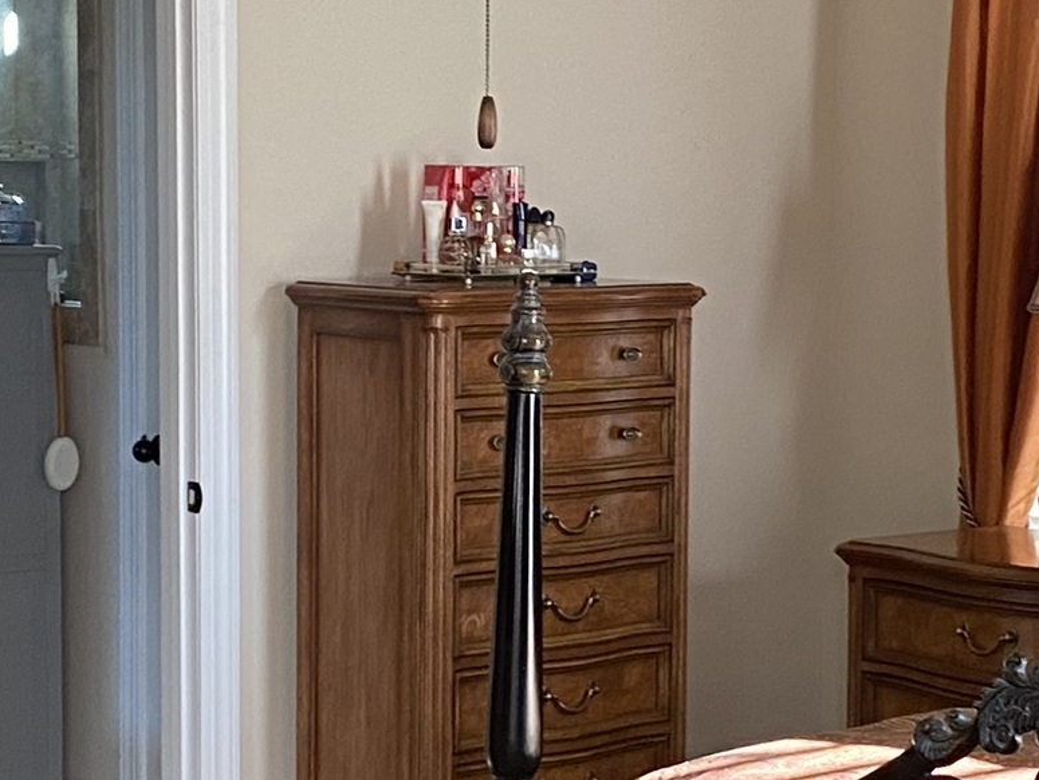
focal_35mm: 103
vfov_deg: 14.4
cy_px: 495
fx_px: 3093
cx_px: 576
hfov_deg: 19.1
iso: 250
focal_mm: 4.25
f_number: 1.8
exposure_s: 1/60
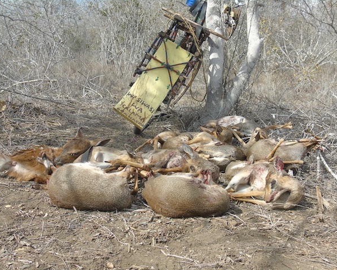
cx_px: 176
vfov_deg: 35.7
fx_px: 419
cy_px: 134
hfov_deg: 43.8
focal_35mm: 42
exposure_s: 1/500
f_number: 3.9
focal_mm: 7.1
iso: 80
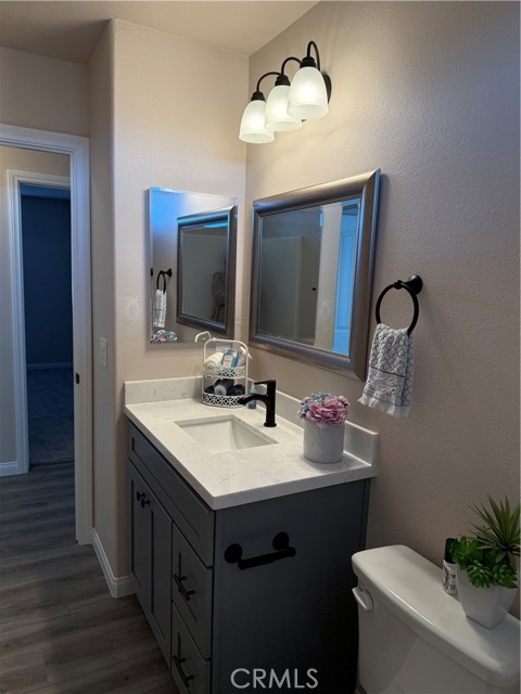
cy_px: 347
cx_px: 260
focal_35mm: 24
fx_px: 482
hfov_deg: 56.8
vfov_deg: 71.6
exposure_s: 1/239
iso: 160
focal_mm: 6.76
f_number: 1.78
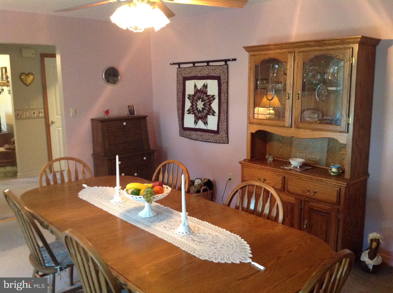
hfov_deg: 52.7
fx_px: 397
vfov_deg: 40.6
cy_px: 146
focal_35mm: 35
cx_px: 196
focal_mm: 4.28
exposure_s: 1/15
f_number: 2.4
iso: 400
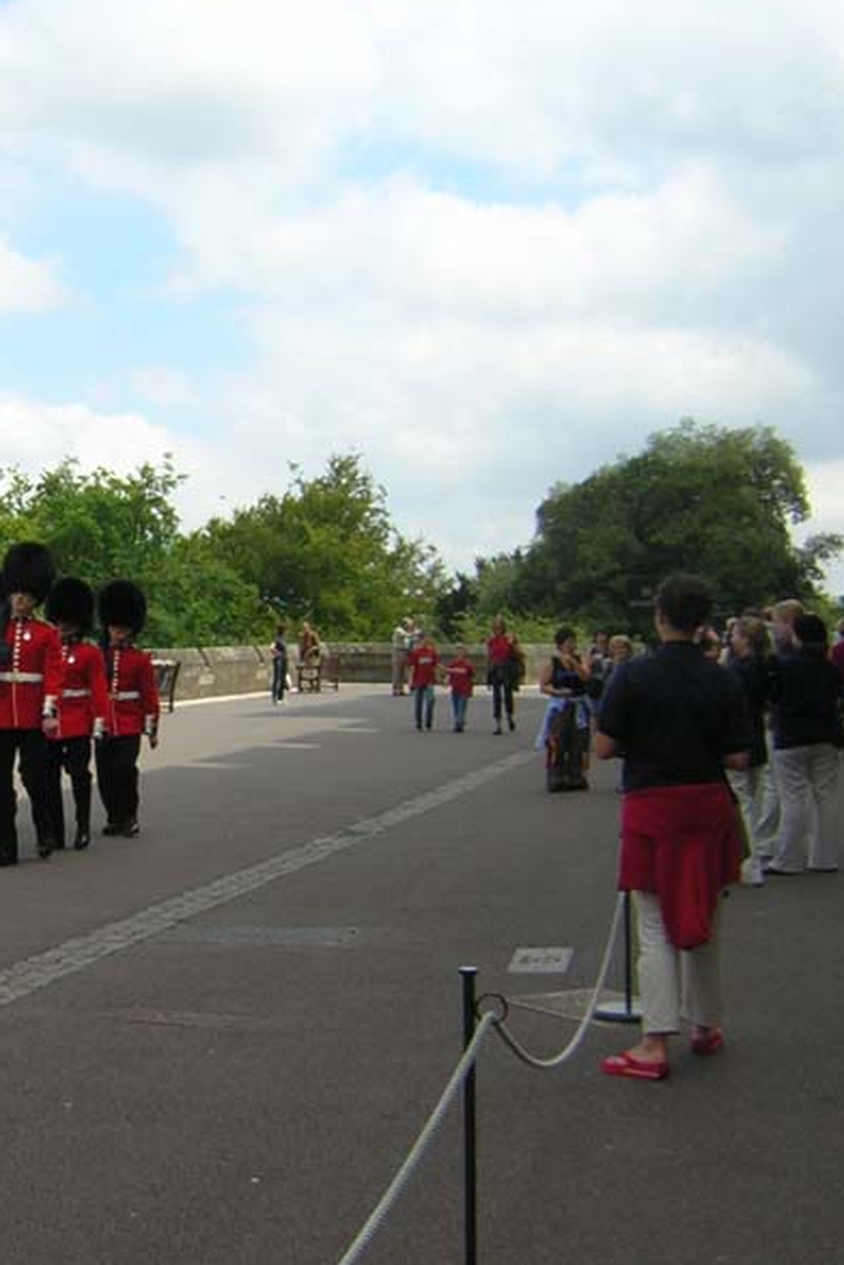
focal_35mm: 51
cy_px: 623
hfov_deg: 25.6
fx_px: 1791
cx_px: 62
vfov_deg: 38.9
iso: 100
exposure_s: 1/280
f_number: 5.2
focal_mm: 4.7
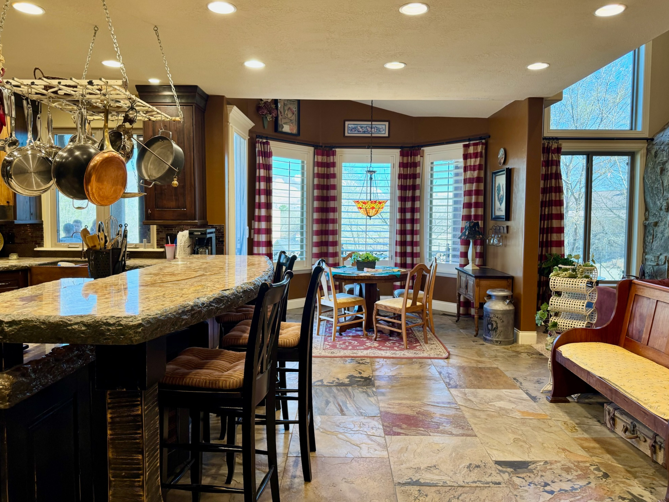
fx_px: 483
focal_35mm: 25
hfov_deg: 69.4
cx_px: 336
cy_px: 245
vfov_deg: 54.9
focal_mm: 6.76
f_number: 1.78
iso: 125
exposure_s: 1/60
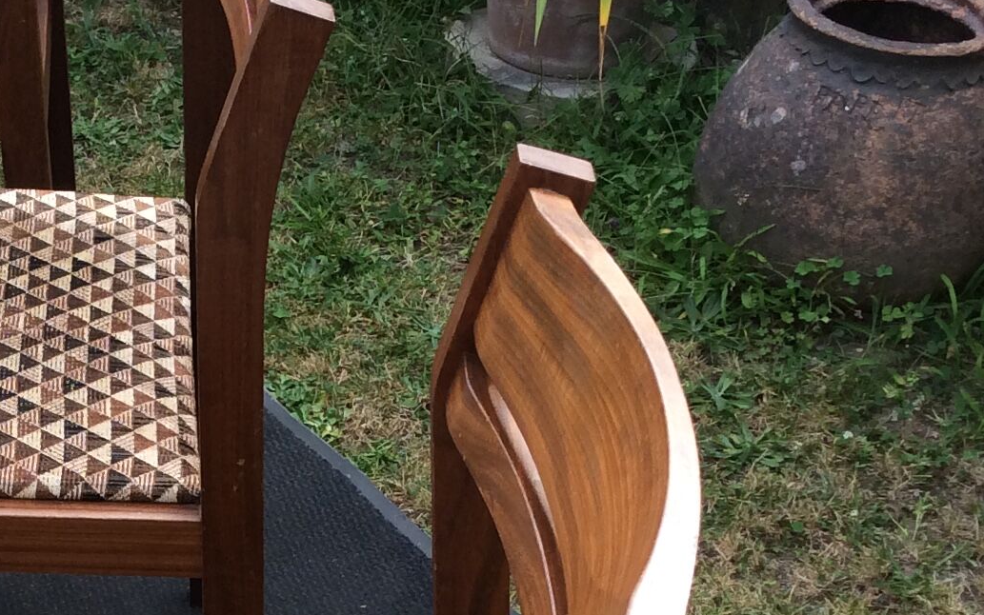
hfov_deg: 23.8
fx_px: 2280
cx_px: 116
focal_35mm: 85
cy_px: 599
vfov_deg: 15.1
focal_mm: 3.3
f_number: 2.4
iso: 32
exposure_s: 1/275
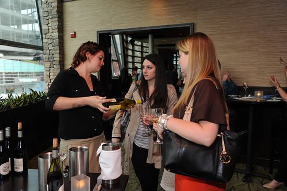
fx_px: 271
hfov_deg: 55.8
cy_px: 96
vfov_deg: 38.8
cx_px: 144
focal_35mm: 34
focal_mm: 34
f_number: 5
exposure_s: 1/125
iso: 1000
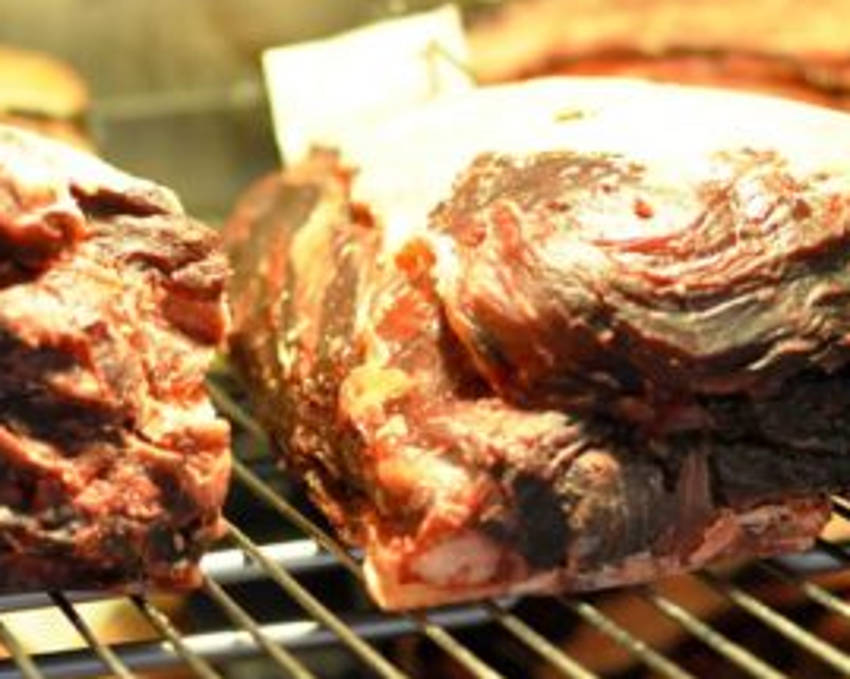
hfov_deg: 16.4
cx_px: 275
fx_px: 2945
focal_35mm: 117
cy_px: 317
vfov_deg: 13.2
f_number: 2.8
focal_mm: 35
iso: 1400
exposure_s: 1/30
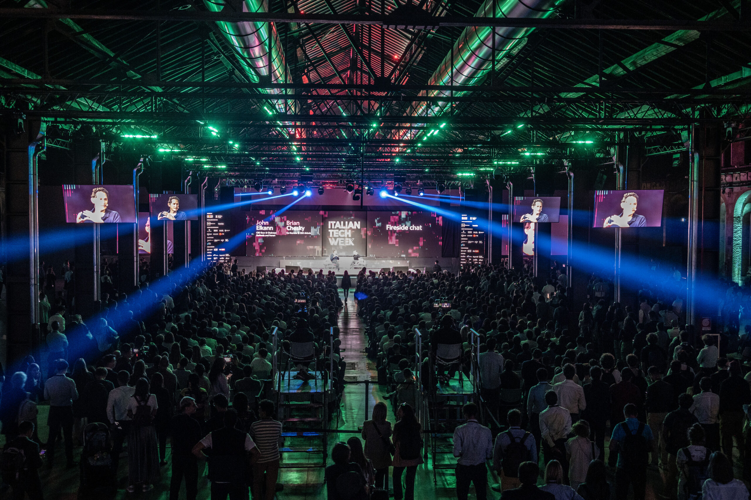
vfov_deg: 31.8
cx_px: 376
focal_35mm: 42
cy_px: 250
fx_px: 876
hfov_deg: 46.4
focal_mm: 42
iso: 4000
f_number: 5
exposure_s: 1/10
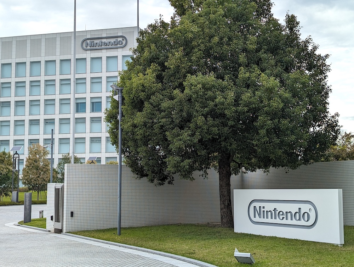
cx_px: 177
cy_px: 134
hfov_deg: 38.9
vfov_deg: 29.7
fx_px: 502
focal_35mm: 49
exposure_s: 1/408
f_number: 1.68
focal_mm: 6.9
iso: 20
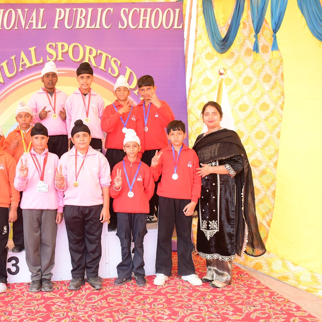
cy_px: 159
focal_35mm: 39
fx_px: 410
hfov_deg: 41.5
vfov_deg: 42.8
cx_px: 78
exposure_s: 1/125
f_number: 6.3
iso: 200
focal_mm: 20
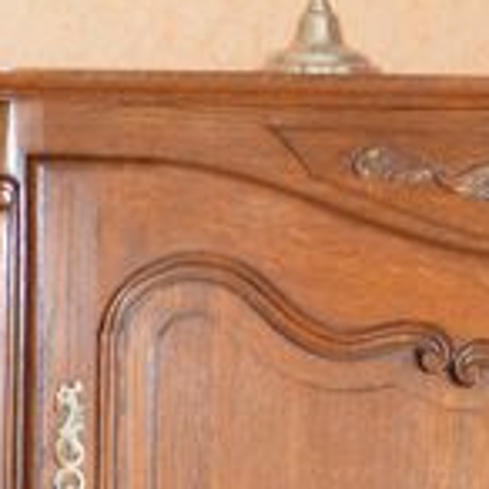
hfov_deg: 5.5
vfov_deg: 5.6
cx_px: -720
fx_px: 4873
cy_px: 1104
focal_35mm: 305
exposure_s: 1/60
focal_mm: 35
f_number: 2.8
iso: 720
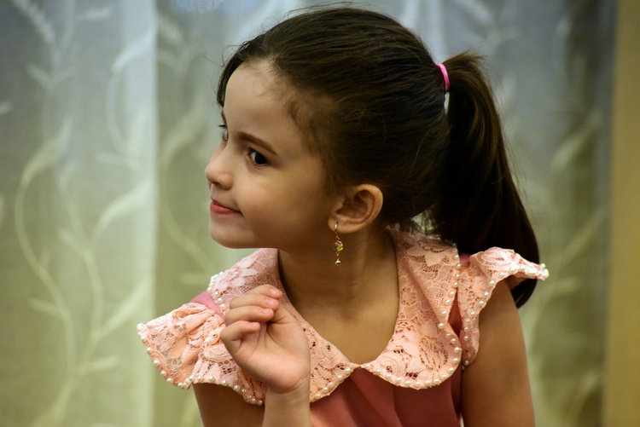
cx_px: 320
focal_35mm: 200
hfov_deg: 10.3
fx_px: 3557
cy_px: 214
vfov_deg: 6.9
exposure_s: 1/160
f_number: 6.3
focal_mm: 200
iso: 4000
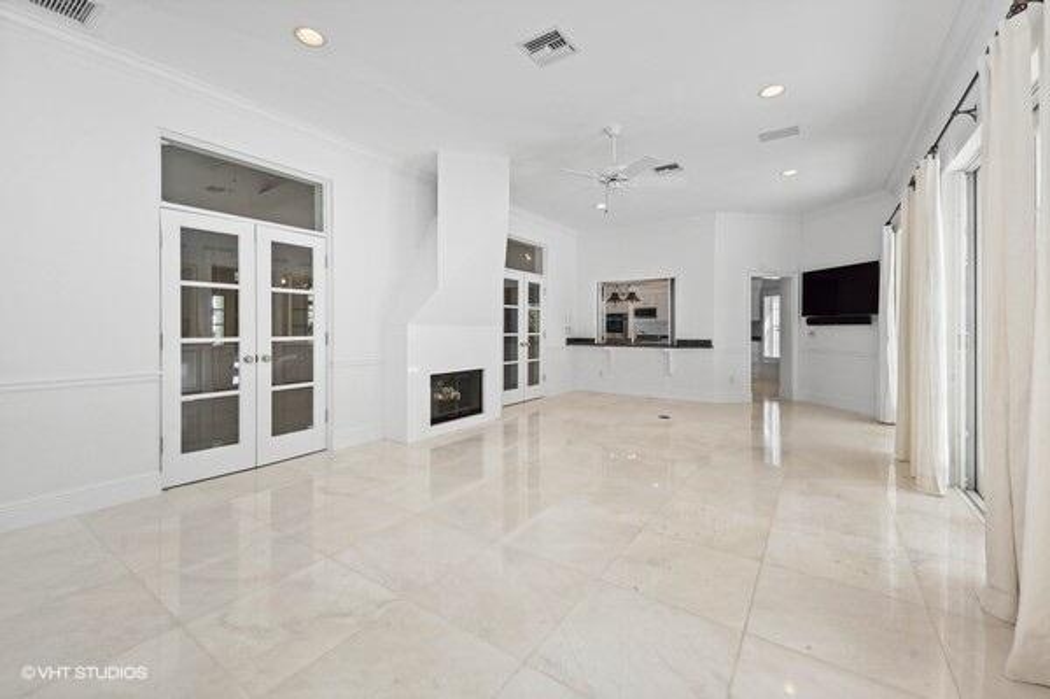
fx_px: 408
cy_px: 350
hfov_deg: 104.3
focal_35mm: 14
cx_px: 525
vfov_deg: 81.1
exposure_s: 1/40
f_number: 8
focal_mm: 14
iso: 100
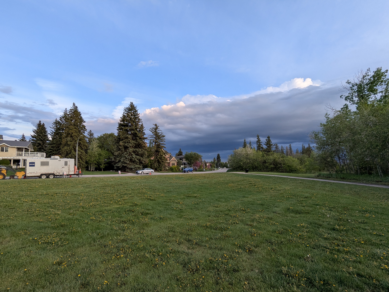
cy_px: 154
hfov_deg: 91.0
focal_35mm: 17
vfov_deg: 74.7
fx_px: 191
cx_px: 193
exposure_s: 1/336
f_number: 2.2
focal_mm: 2.35
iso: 55
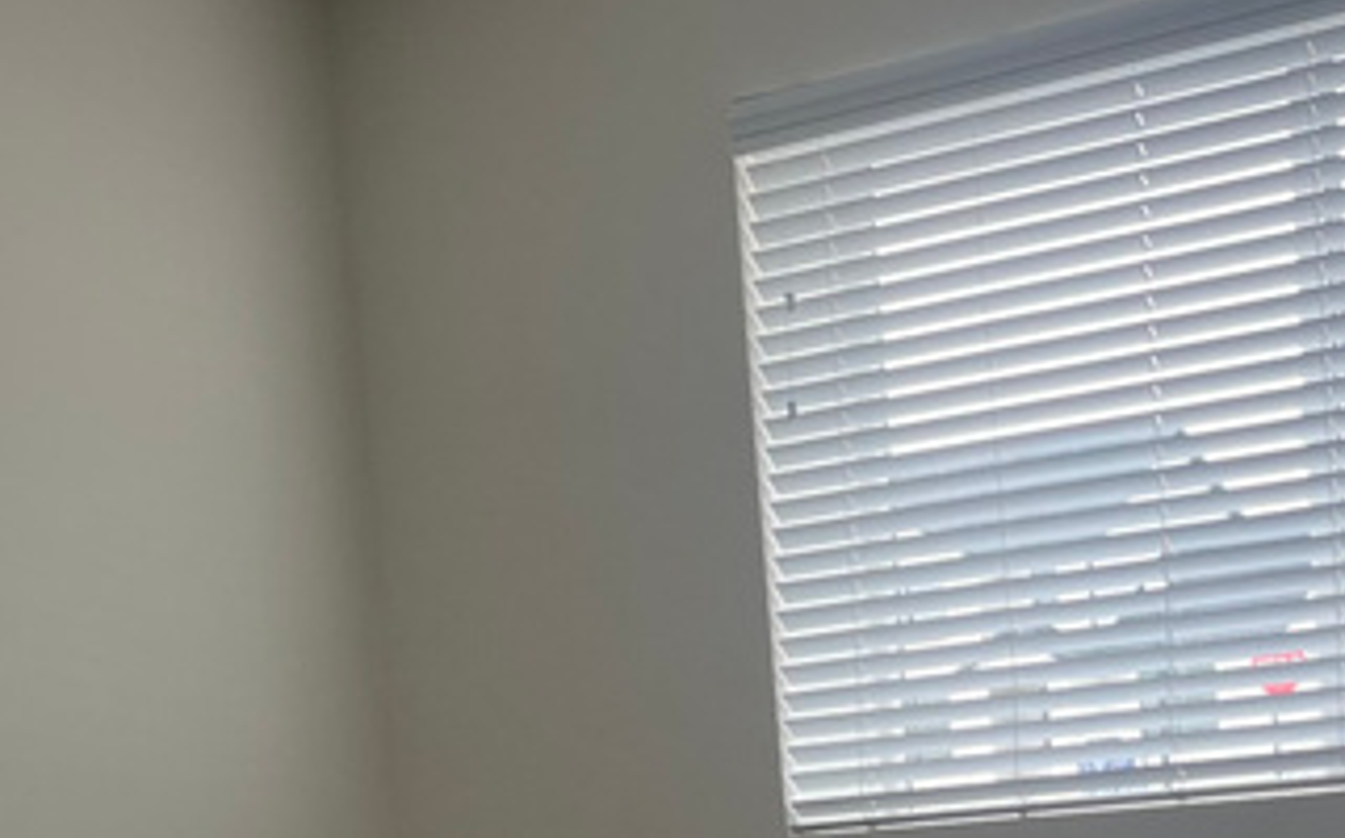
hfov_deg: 22.7
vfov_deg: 14.1
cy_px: 1131
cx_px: 0
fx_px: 3223
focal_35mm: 88
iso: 64
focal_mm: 5.1
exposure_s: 1/120
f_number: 1.6
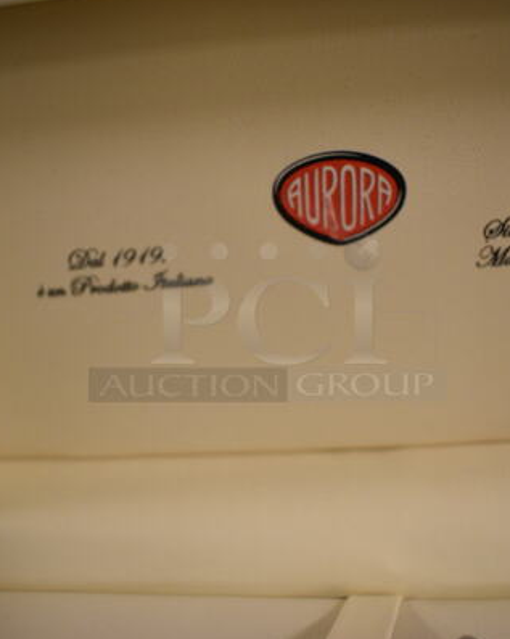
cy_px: 317
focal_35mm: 39
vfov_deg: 46.9
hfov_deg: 38.2
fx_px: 737
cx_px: 269
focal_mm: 18
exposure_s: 1/60
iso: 1100
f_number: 4
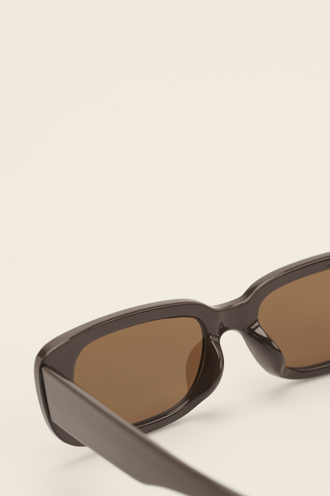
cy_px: 324
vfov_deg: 14.6
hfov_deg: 9.8
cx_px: 189
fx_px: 1927
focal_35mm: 140
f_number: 11
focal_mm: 105
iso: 100
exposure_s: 1/160
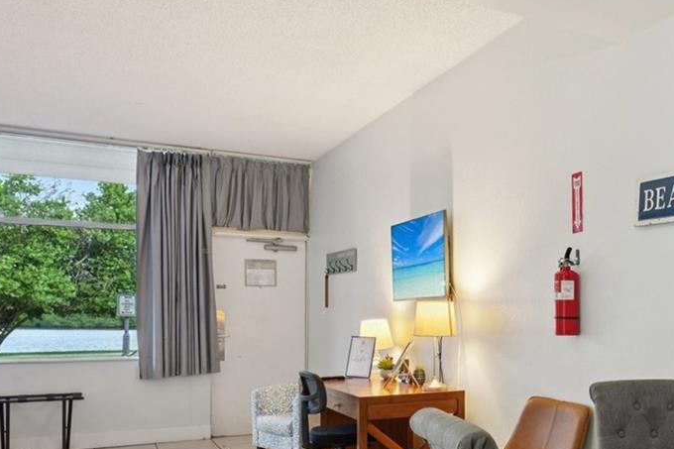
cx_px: 605
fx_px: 749
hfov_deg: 44.2
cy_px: 310
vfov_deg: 33.0
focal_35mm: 40
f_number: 8
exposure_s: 1/13
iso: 400
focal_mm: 17
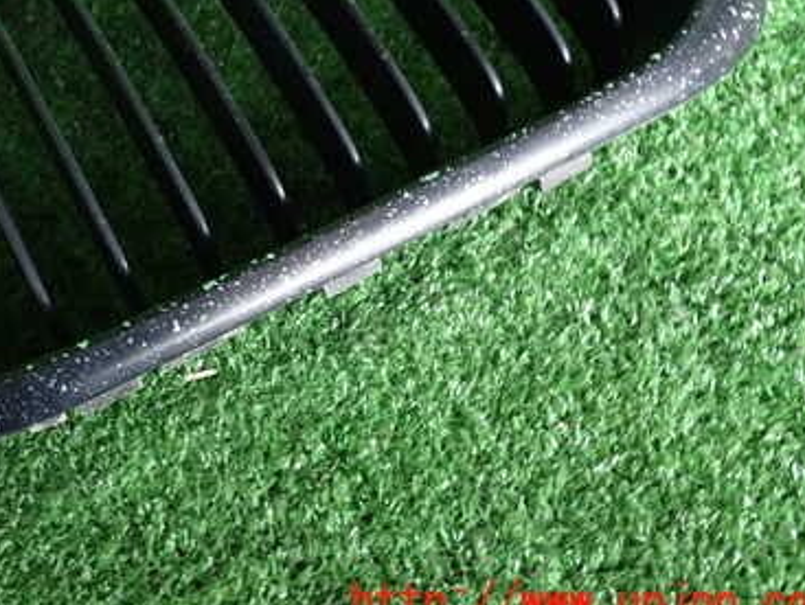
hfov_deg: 37.8
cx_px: 189
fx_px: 1141
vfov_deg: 29.2
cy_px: 138
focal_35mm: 49
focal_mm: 5.4
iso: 640
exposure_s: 1/30
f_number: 2.3
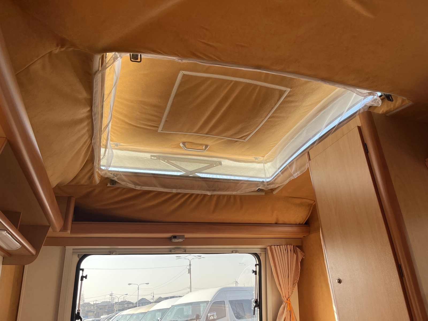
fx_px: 321
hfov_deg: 67.3
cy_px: 160
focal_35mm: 26
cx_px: 214
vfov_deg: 53.1
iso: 50
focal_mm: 5.1
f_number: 1.6
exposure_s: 1/449
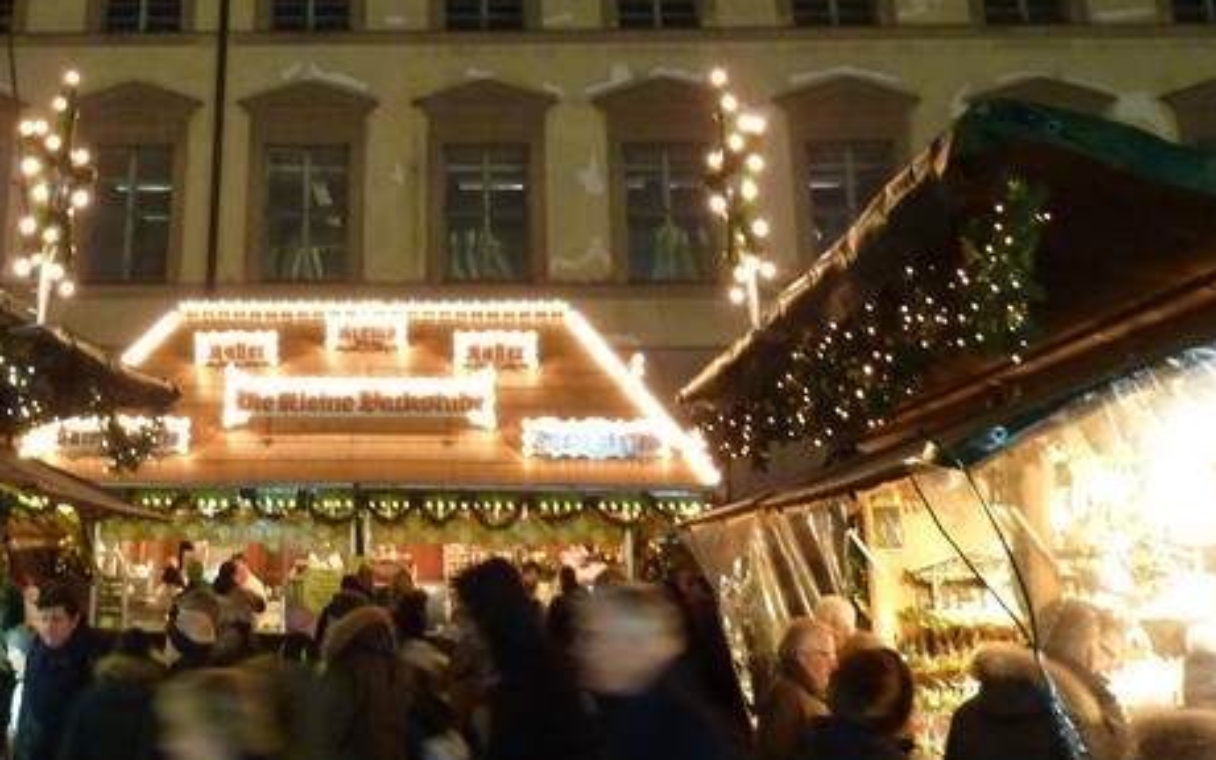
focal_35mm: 46
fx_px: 1524
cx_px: 396
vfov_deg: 26.4
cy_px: -16
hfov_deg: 42.8
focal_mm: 4.1
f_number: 3.3
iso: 400
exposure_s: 1/8
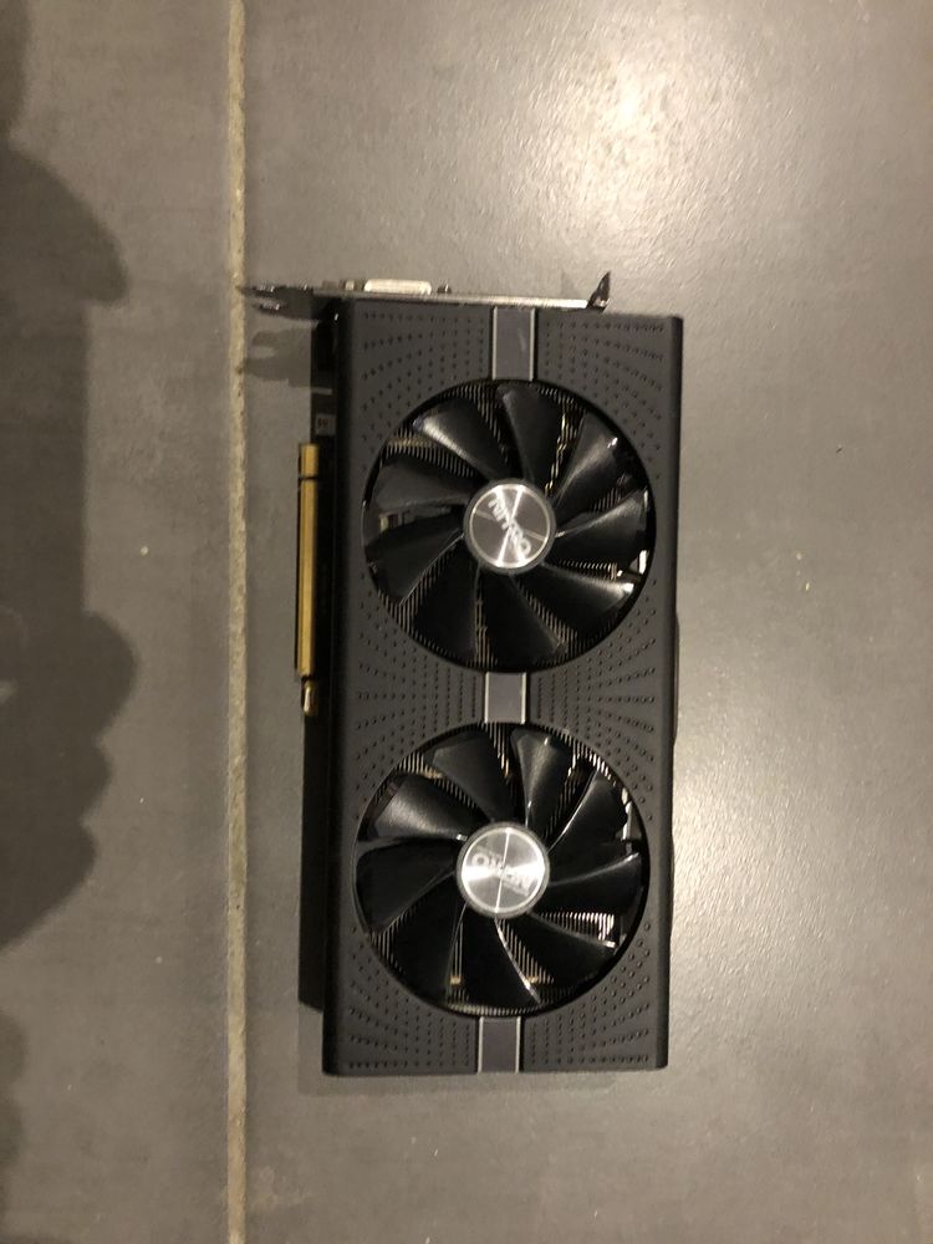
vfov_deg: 63.4
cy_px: 622
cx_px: 466
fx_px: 1006
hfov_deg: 49.7
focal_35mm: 28
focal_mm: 3.99
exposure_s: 1/4
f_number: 1.8
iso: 100
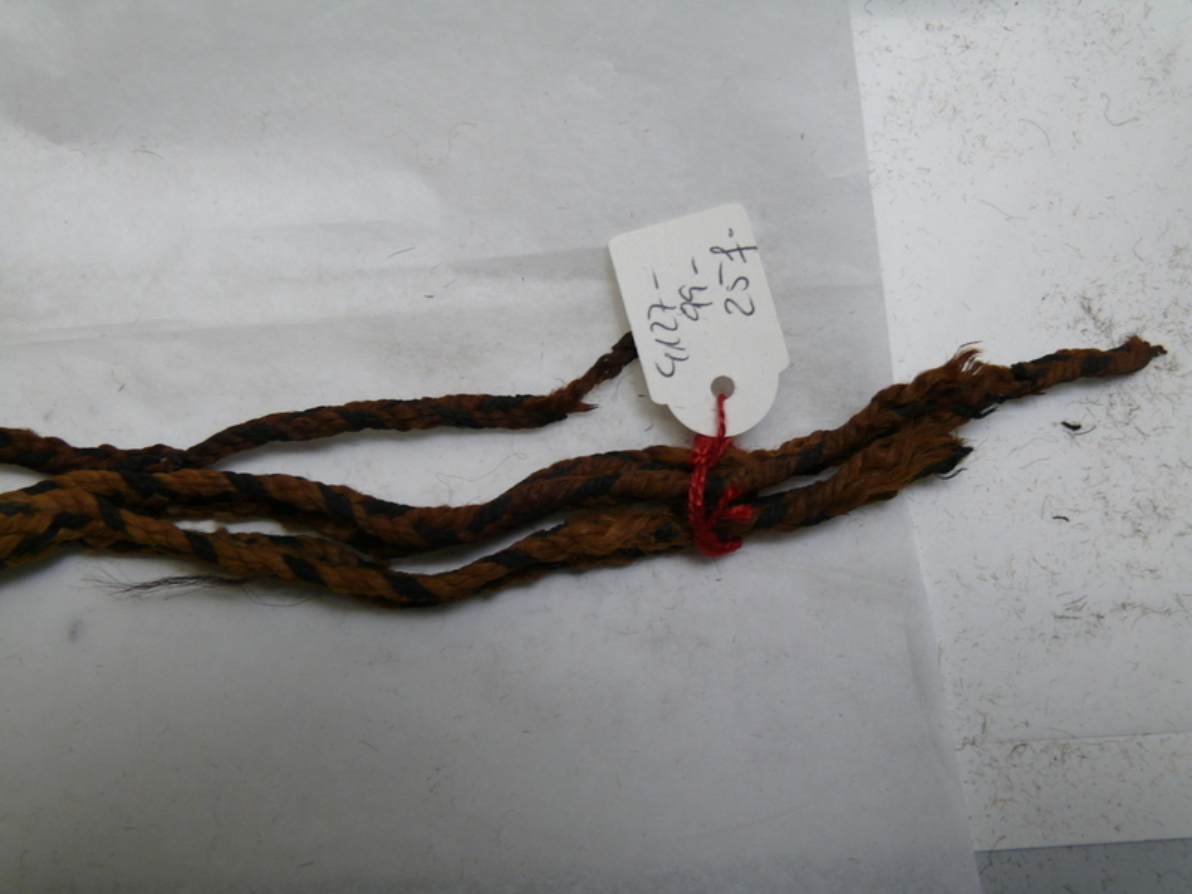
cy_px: 447
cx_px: 596
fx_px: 1653
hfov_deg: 39.7
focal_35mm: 48
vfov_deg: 30.3
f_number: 3.2
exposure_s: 1/25
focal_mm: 10.1
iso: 200
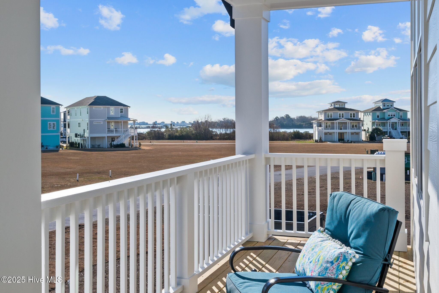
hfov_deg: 46.4
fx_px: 512
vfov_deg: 31.9
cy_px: 146
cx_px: 220
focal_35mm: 42
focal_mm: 28
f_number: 9
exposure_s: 1/800
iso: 125
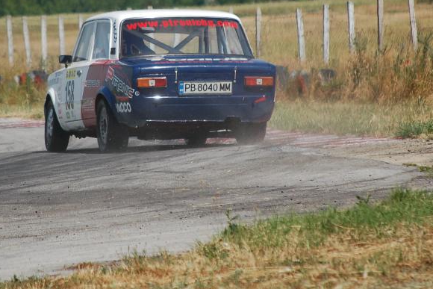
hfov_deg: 3.9
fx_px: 6364
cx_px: 175
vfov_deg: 2.6
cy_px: 59
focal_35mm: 529
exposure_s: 1/1600
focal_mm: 200
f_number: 5.6
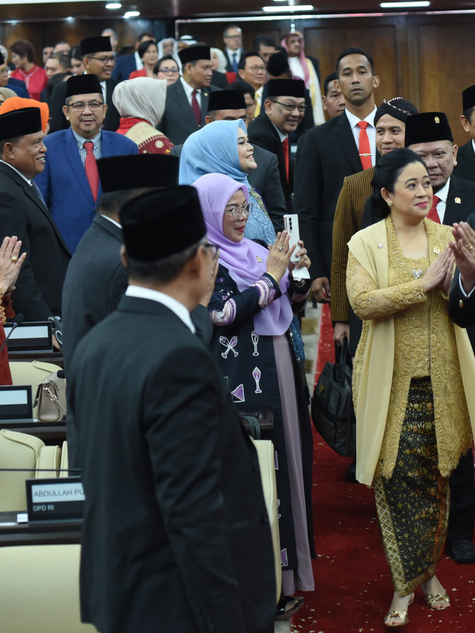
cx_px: 488
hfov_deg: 12.2
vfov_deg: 16.4
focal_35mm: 120
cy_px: 314
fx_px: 2195
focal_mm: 80
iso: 2500
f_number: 4.5
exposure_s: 1/200
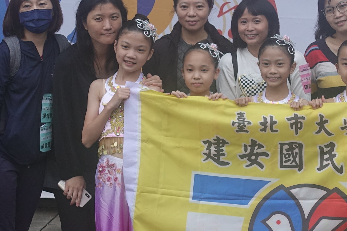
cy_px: 61
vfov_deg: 9.6
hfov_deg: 14.3
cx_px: 215
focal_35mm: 143
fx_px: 1378
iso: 125
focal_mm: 17.06
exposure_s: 1/80
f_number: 2.8
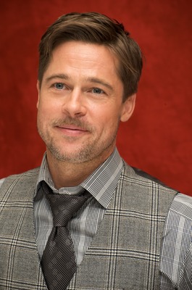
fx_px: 1004
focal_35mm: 125
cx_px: 96
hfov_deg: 10.9
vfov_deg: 16.4
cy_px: 145
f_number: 8
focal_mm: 125
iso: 400
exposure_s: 1/100
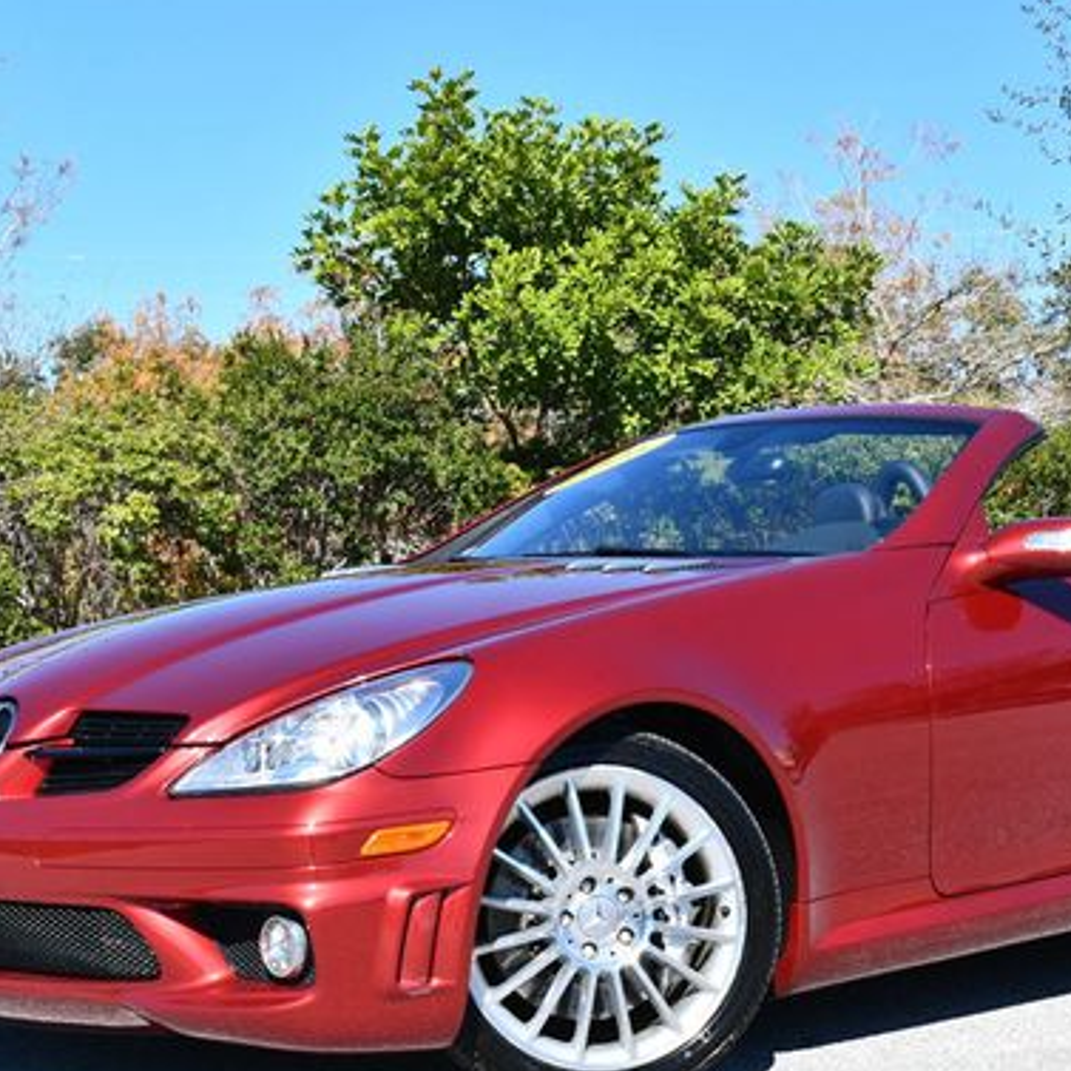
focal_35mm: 75
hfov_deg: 23.0
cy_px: 568
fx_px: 2625
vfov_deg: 23.1
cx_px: 679
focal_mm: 26
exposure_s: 1/250
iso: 110
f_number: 8
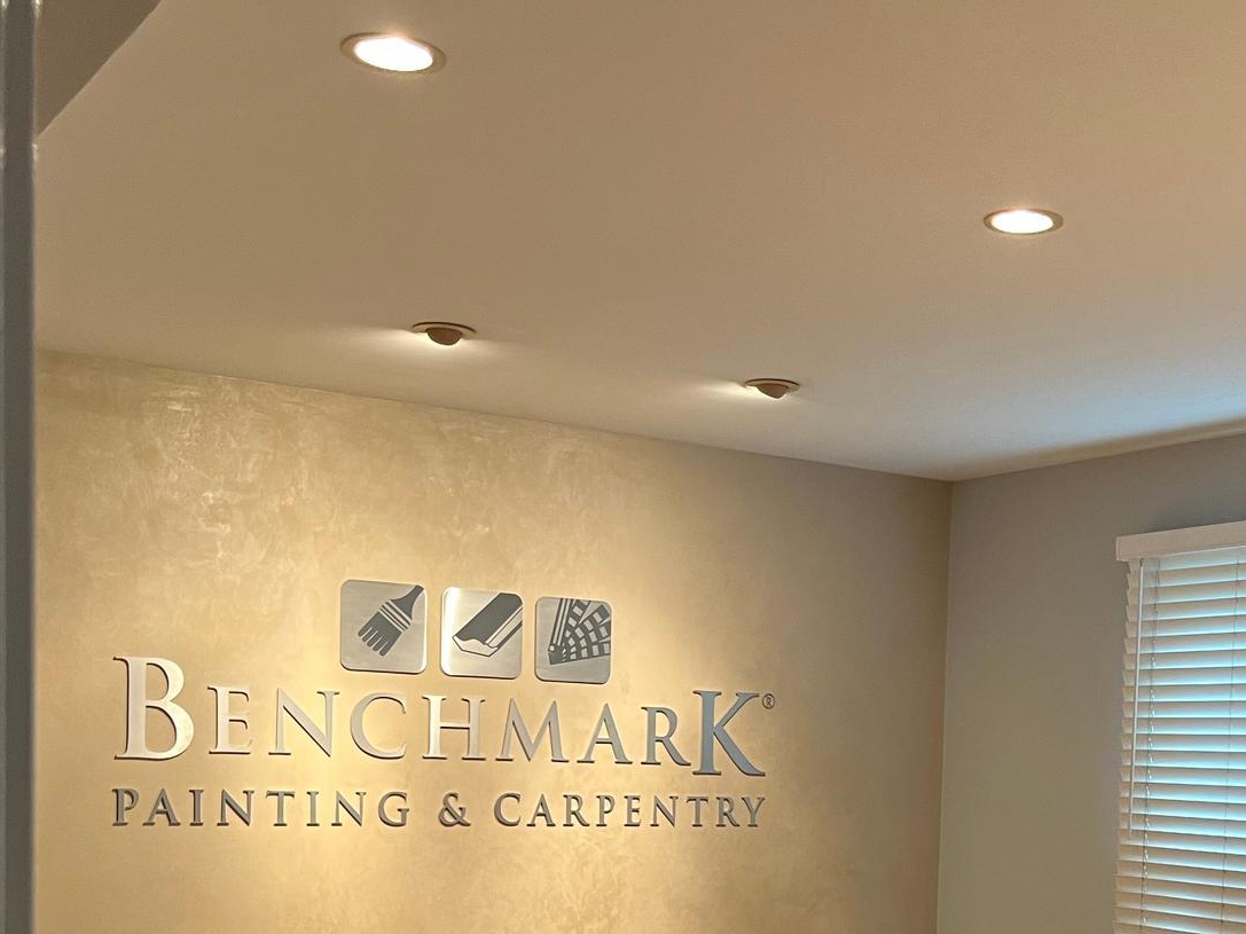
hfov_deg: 38.4
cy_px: 863
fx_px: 1764
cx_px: 855
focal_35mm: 49
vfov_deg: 28.4
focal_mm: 5.1
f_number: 1.6
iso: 160
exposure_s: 1/60
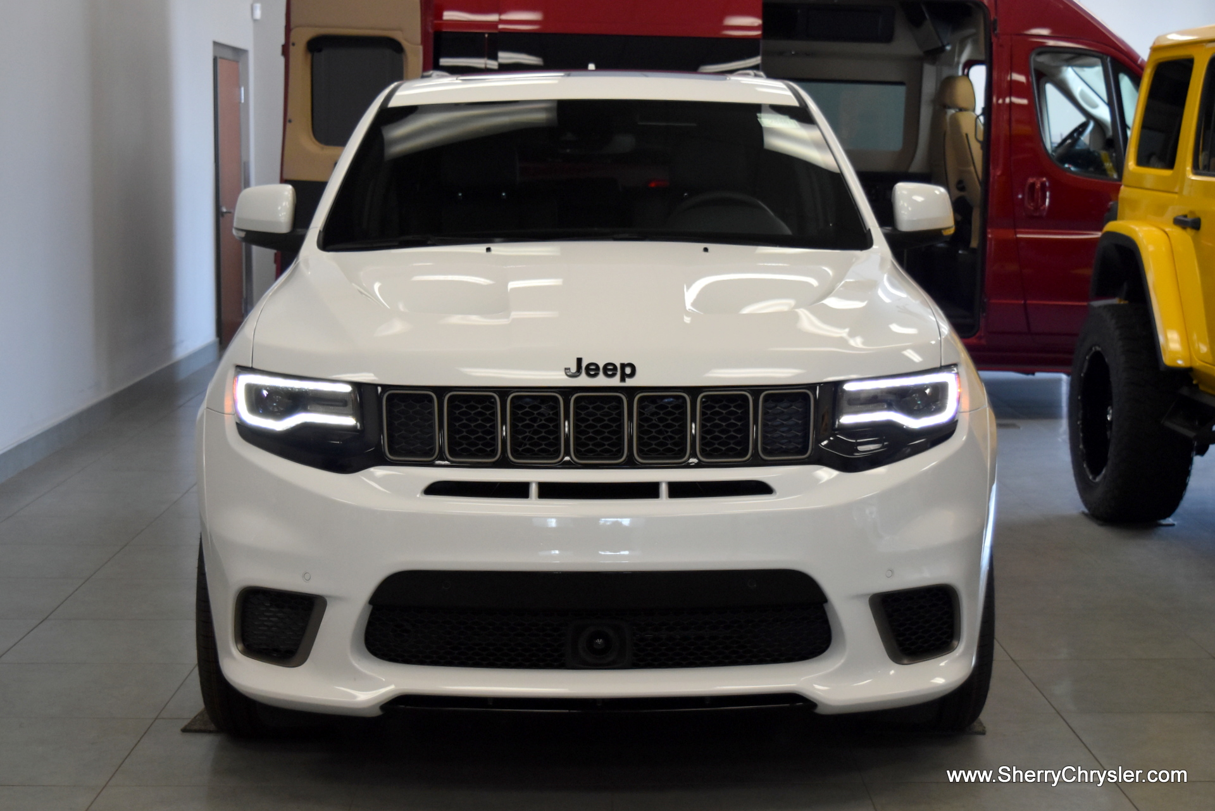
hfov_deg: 37.8
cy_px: 406
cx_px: 608
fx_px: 1772
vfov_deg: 25.8
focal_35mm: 52
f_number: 4.5
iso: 1250
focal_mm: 35
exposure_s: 1/60
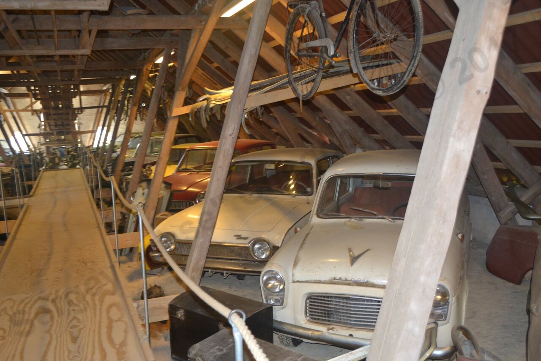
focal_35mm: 36
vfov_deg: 36.9
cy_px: 180
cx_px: 270
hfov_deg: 53.1
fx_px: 541
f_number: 4
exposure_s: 1/15
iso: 800
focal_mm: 24
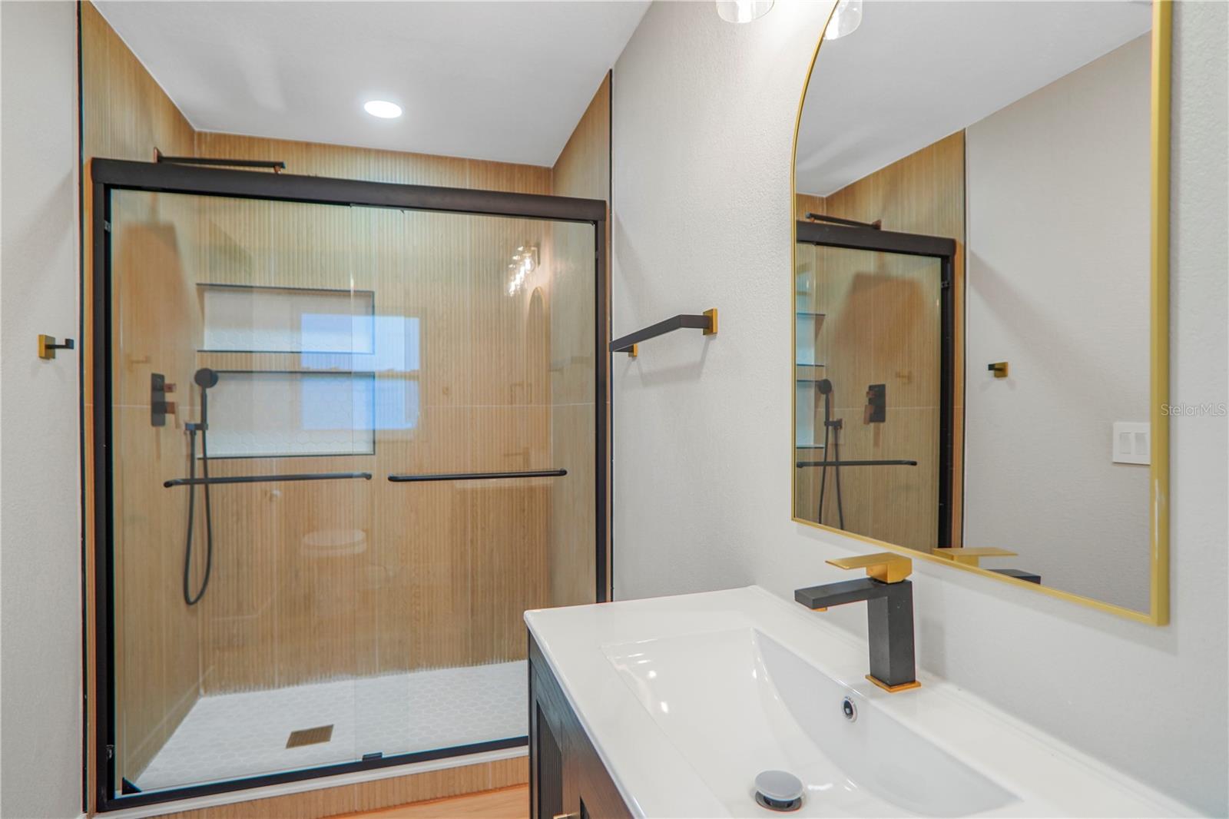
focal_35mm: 18
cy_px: 410
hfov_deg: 90.0
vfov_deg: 67.4
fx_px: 614
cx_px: 614
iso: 100
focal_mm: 12
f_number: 2.2
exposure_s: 1/40
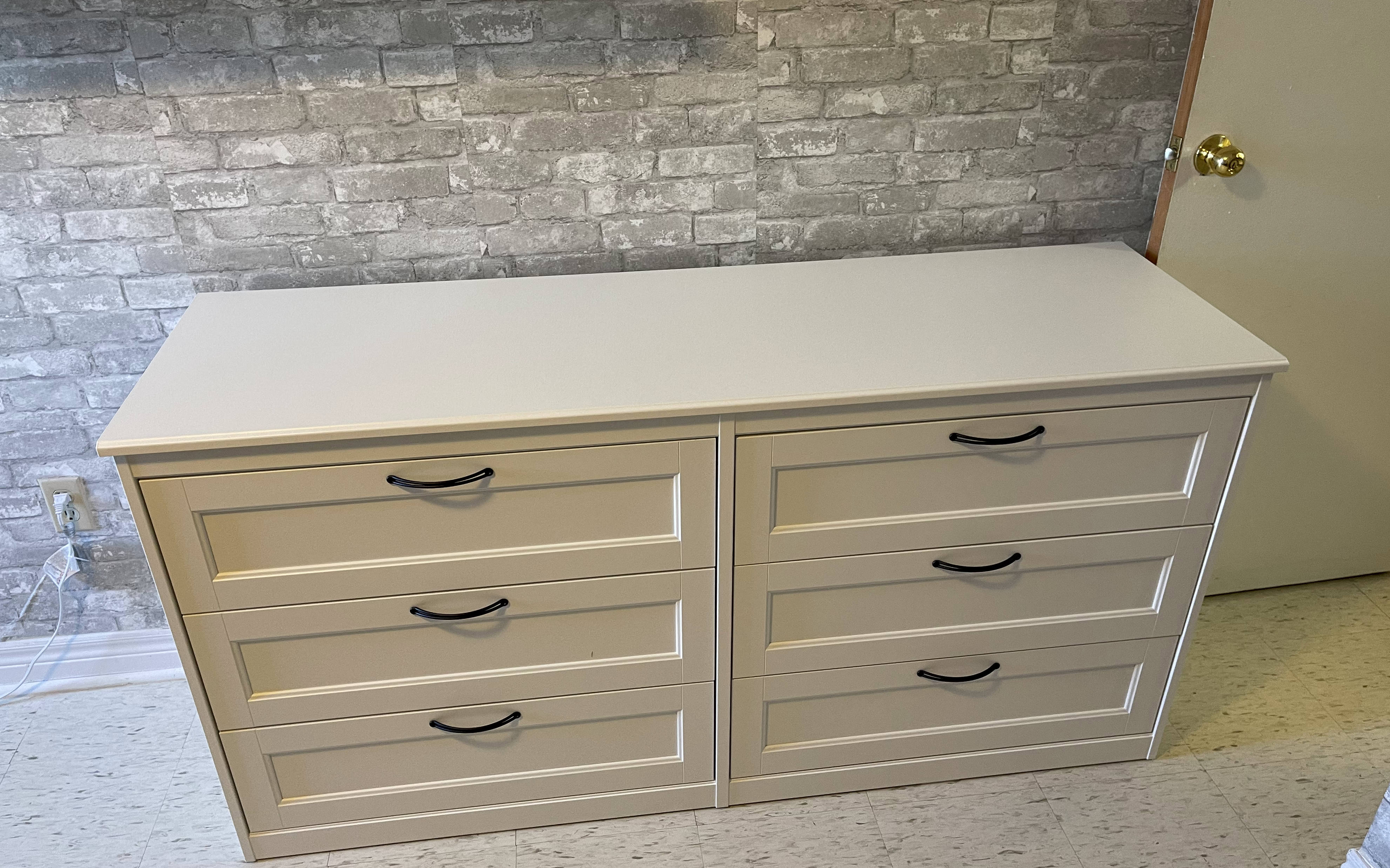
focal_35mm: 28
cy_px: 444
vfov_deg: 44.5
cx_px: 695
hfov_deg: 66.5
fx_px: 1061
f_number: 1.6
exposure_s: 1/60
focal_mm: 5.1
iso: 100
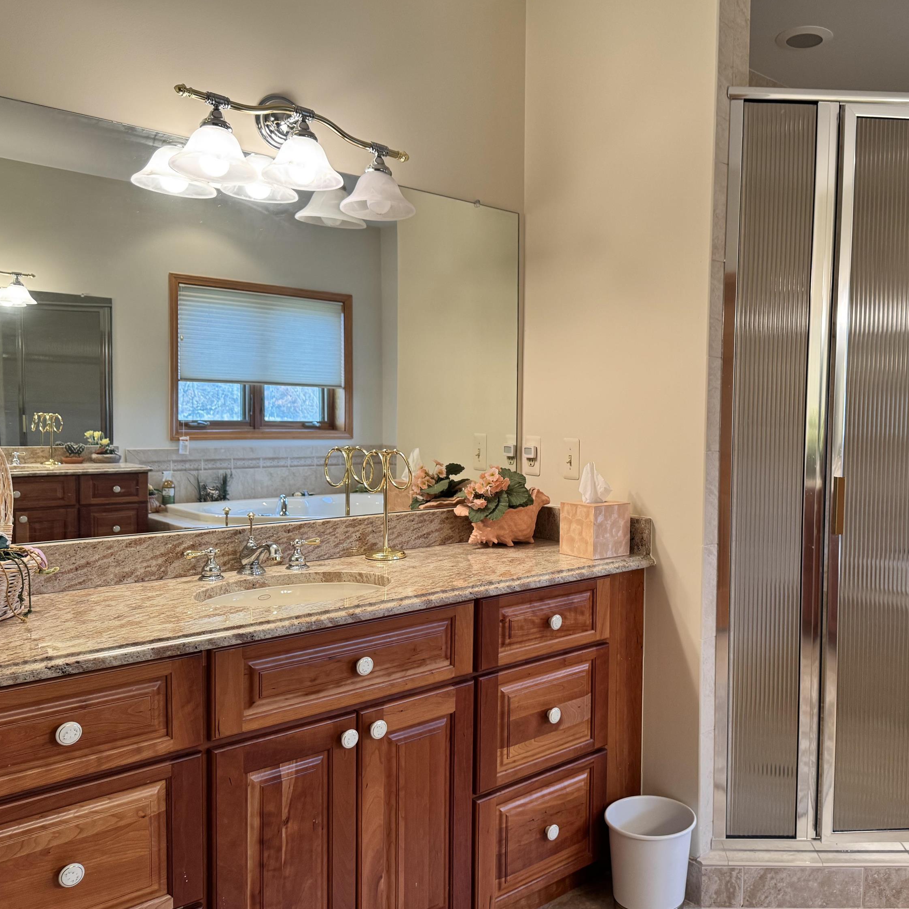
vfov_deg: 55.6
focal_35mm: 29
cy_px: 449
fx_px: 862
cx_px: 589
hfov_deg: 54.7
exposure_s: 1/120
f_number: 1.78
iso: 160
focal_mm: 6.76
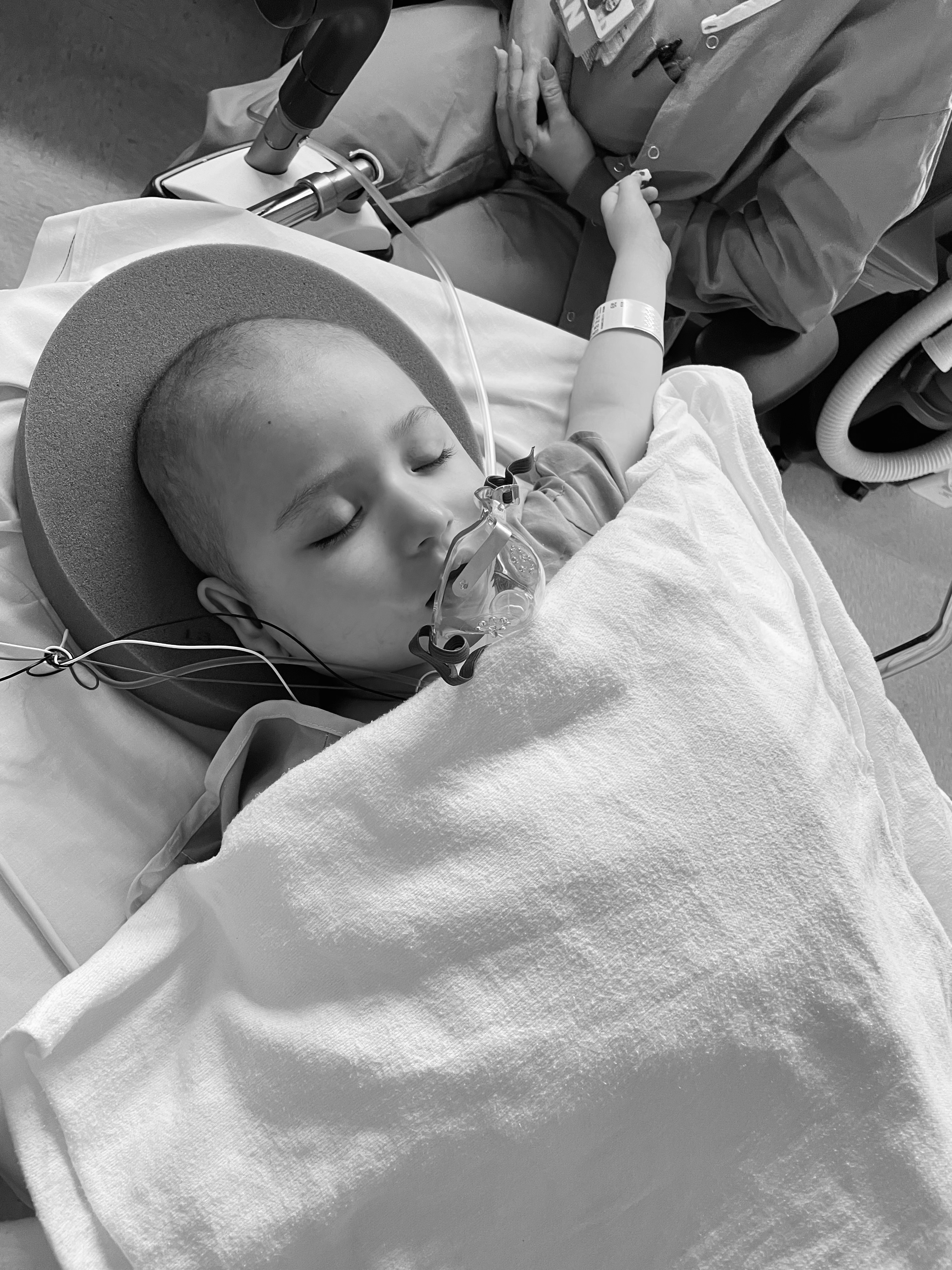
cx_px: 476
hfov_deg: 53.1
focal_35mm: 26
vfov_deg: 67.3
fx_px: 953
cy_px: 635
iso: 125
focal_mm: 4.2
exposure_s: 1/60
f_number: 1.6
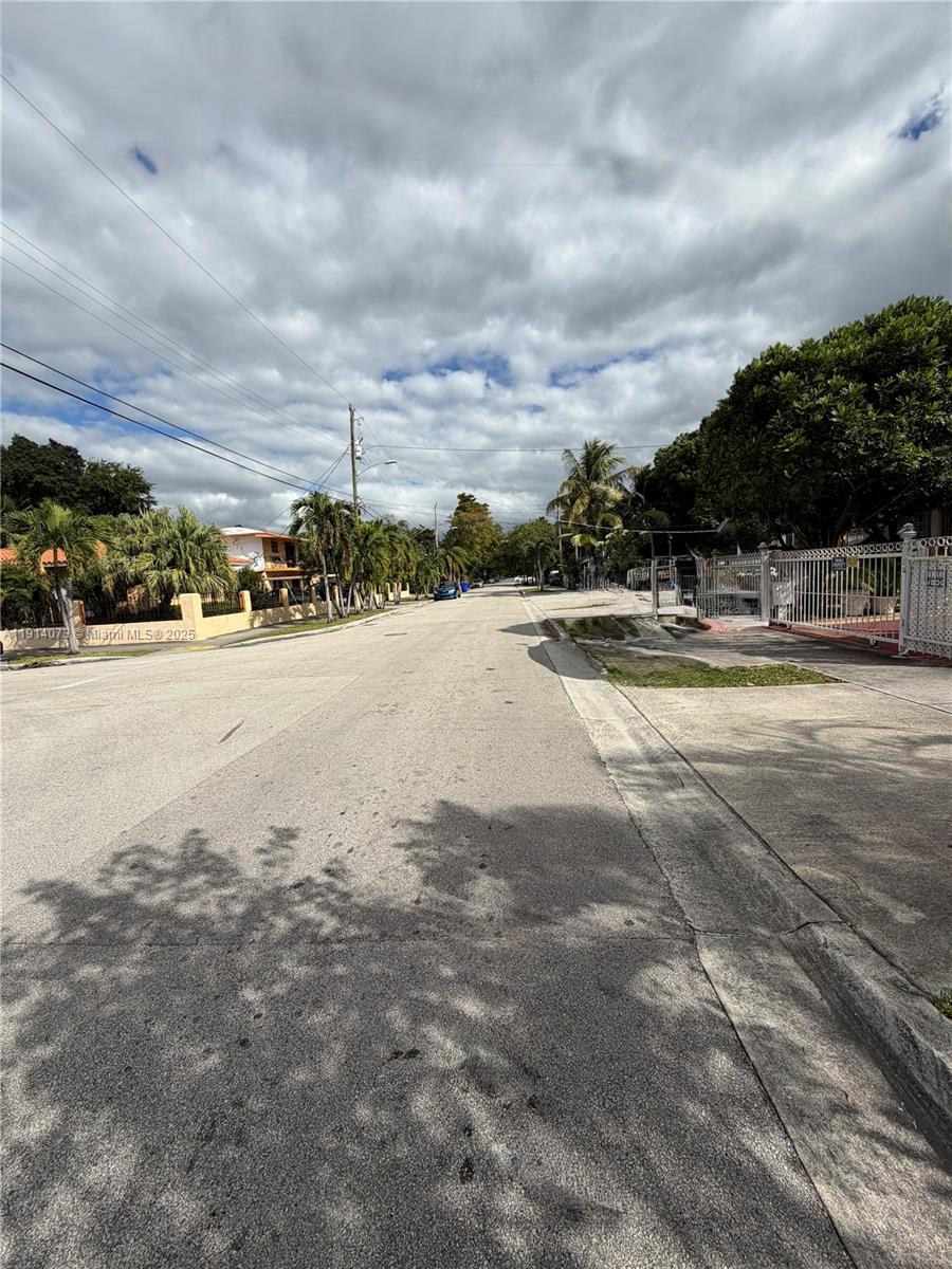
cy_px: 634
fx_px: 513
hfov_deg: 85.7
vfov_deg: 102.1
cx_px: 476
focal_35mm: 14
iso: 20
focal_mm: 2.22
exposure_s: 1/1399
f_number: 2.2
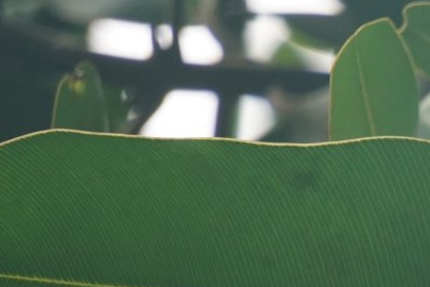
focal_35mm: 1245
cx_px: 785
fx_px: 14870
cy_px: 452
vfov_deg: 1.1
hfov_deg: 1.7
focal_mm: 210
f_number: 6.3
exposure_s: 1/400
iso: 640
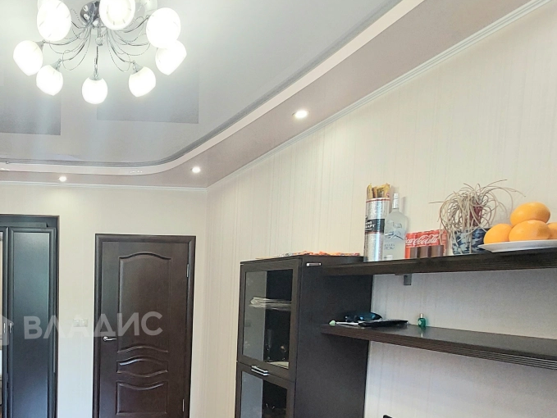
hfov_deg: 61.7
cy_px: 324
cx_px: 68
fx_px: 386
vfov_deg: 53.7
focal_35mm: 24
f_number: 2.2
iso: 80
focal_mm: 1.74
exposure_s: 1/50
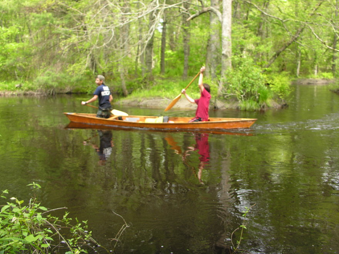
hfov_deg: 52.6
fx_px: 343
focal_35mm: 35
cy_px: 127
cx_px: 170
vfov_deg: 40.7
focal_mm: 8.9
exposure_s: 1/125
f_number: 2.8
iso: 50
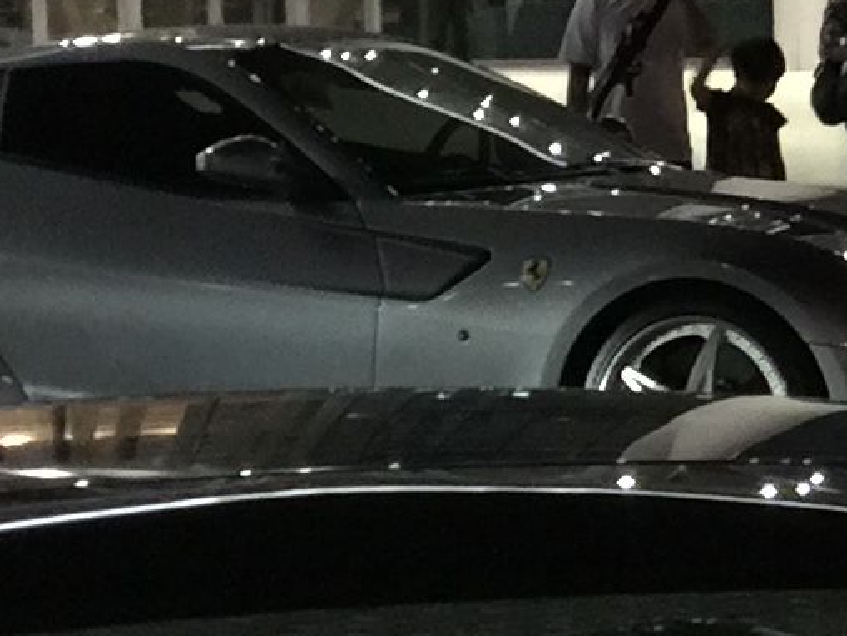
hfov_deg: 9.6
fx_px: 4552
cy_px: 236
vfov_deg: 8.0
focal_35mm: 186
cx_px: 1932
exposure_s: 1/4
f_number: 2.2
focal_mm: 4.15
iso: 125
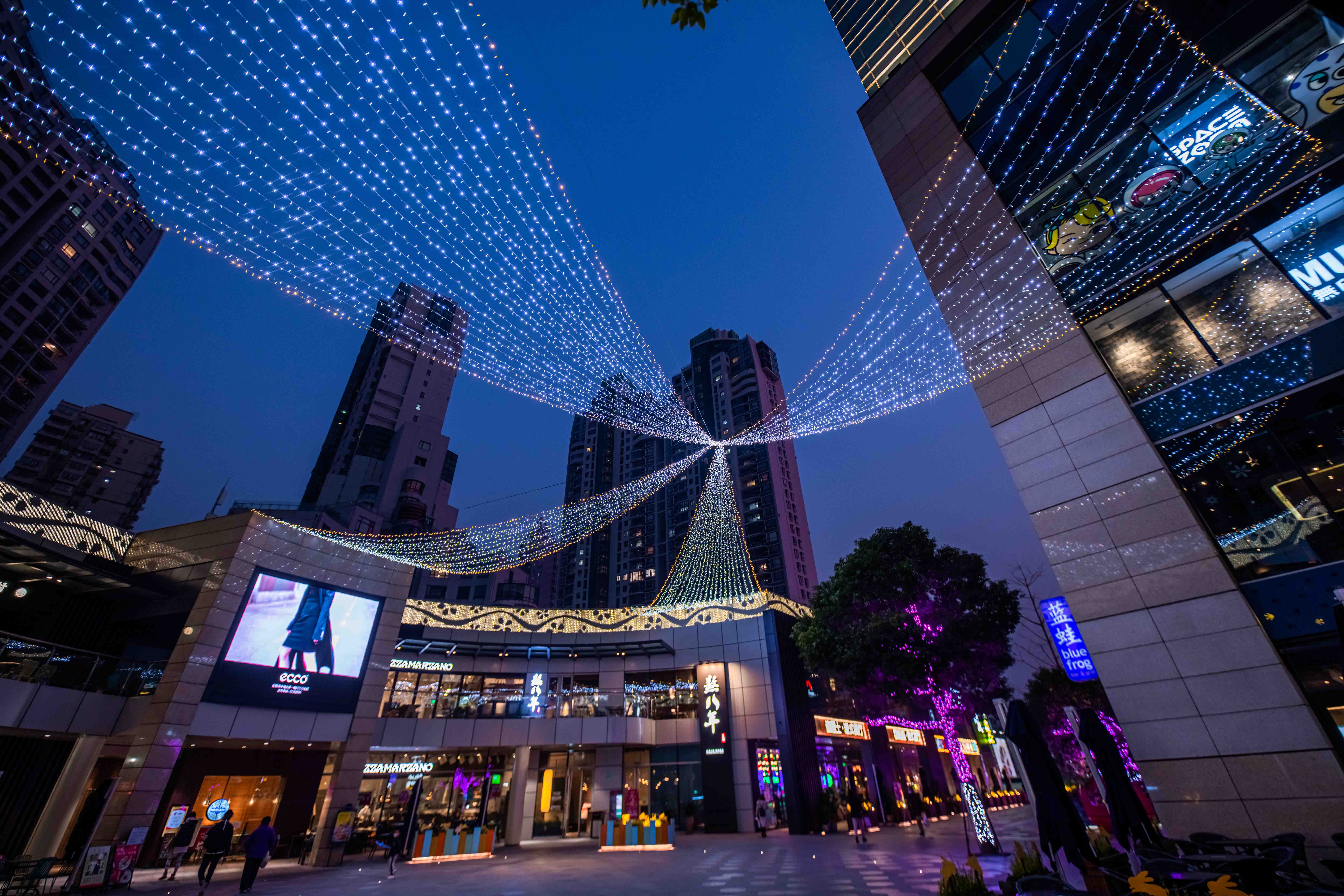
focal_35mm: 14
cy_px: 448
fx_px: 523
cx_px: 672
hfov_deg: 104.3
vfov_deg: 81.2
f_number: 2.5
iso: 320
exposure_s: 1/80
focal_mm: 14
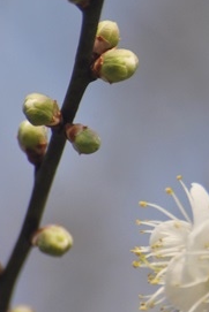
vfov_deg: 1.8
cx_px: 450
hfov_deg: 1.2
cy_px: 43
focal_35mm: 1118
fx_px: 9723
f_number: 8
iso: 200
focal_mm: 240
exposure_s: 1/640
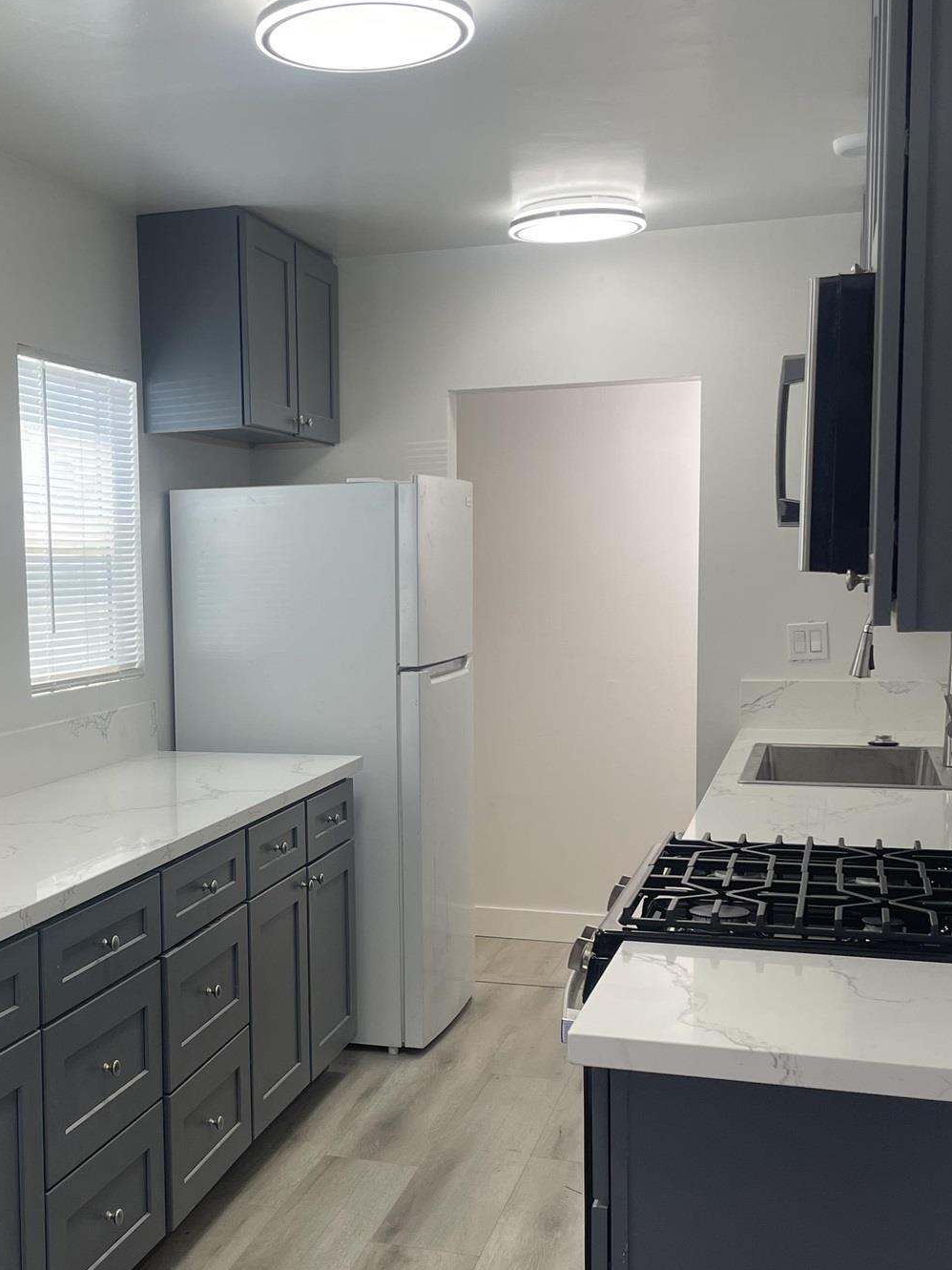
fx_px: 1650
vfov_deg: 42.0
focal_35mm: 45
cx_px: 233
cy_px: 738
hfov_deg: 31.6
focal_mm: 4.2
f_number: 1.6
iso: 40
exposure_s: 1/120
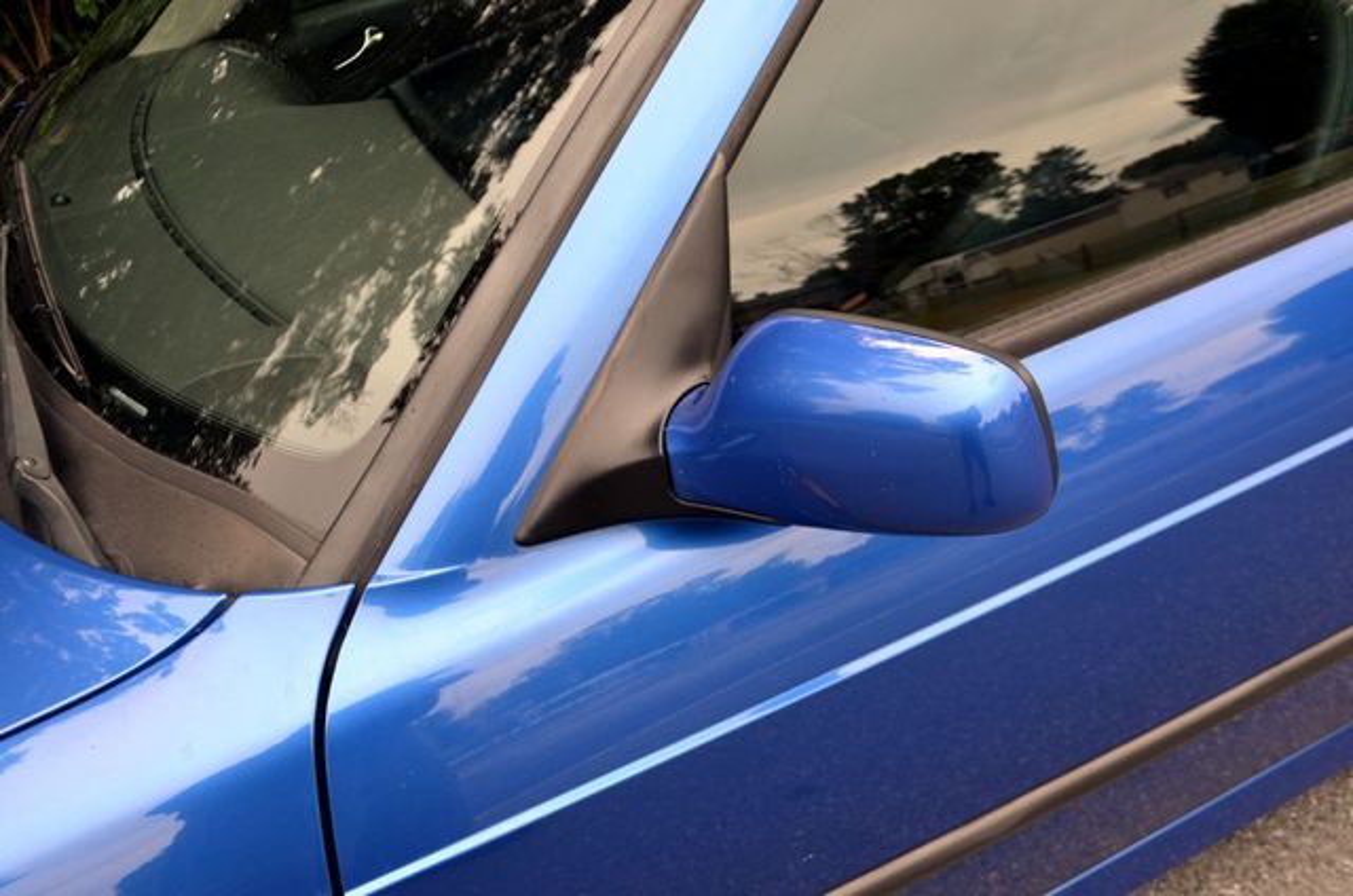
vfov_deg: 36.7
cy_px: 448
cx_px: 676
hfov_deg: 53.2
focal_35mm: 36
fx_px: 1350
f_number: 6.3
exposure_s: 1/160
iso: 200
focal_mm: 24
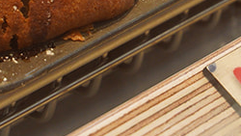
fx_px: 1912
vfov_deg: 3.9
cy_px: -354
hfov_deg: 7.2
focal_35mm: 299
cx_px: 172
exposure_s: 1/125
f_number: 5.6
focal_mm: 44.6
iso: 640
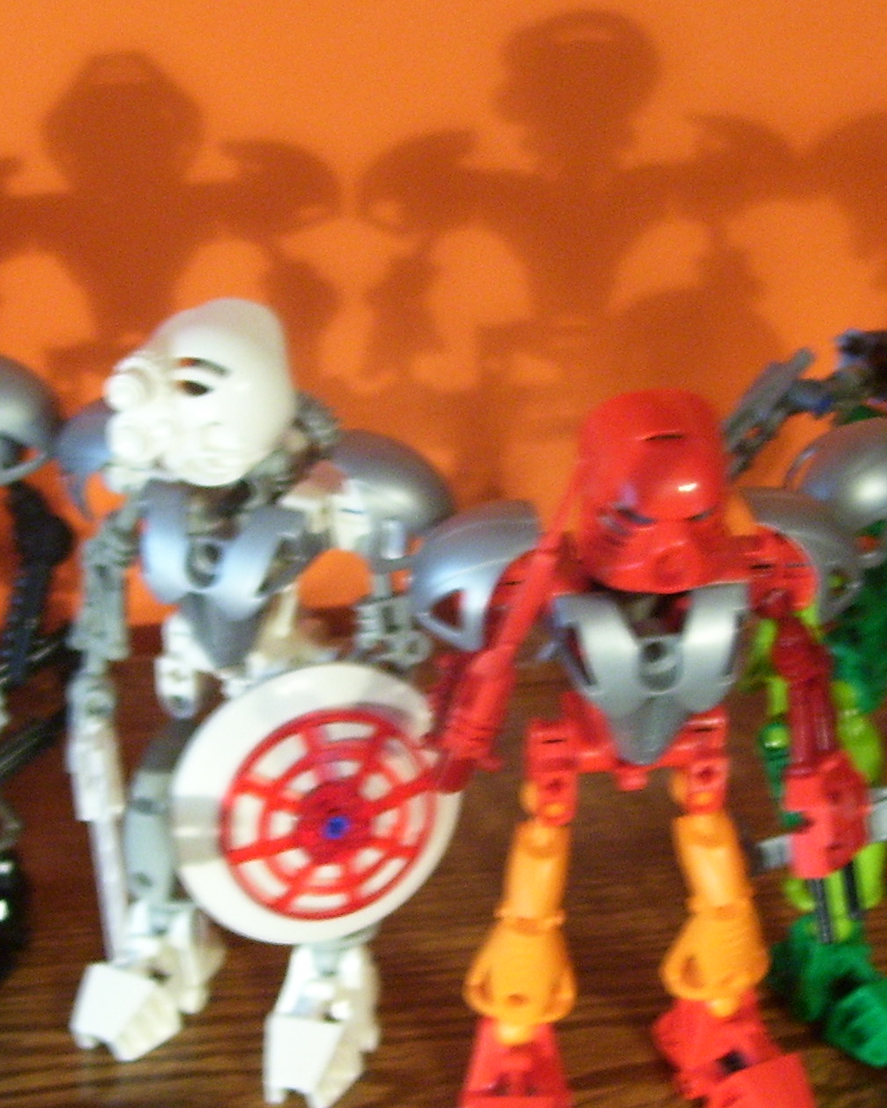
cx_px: 394
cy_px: 650
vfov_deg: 25.7
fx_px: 2428
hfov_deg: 20.7
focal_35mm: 74
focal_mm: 6
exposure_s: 1/8
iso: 160
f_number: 2.7
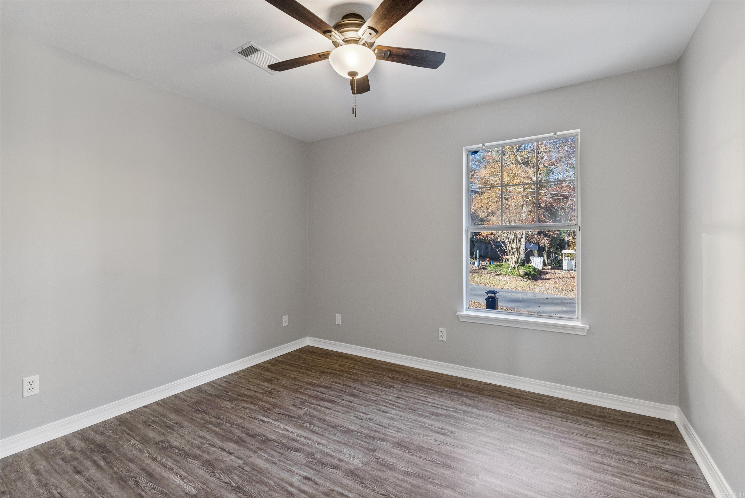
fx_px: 331
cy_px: 249
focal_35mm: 16
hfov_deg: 96.7
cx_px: 372
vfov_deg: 73.8
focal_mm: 16
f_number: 9
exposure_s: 1/8
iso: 640
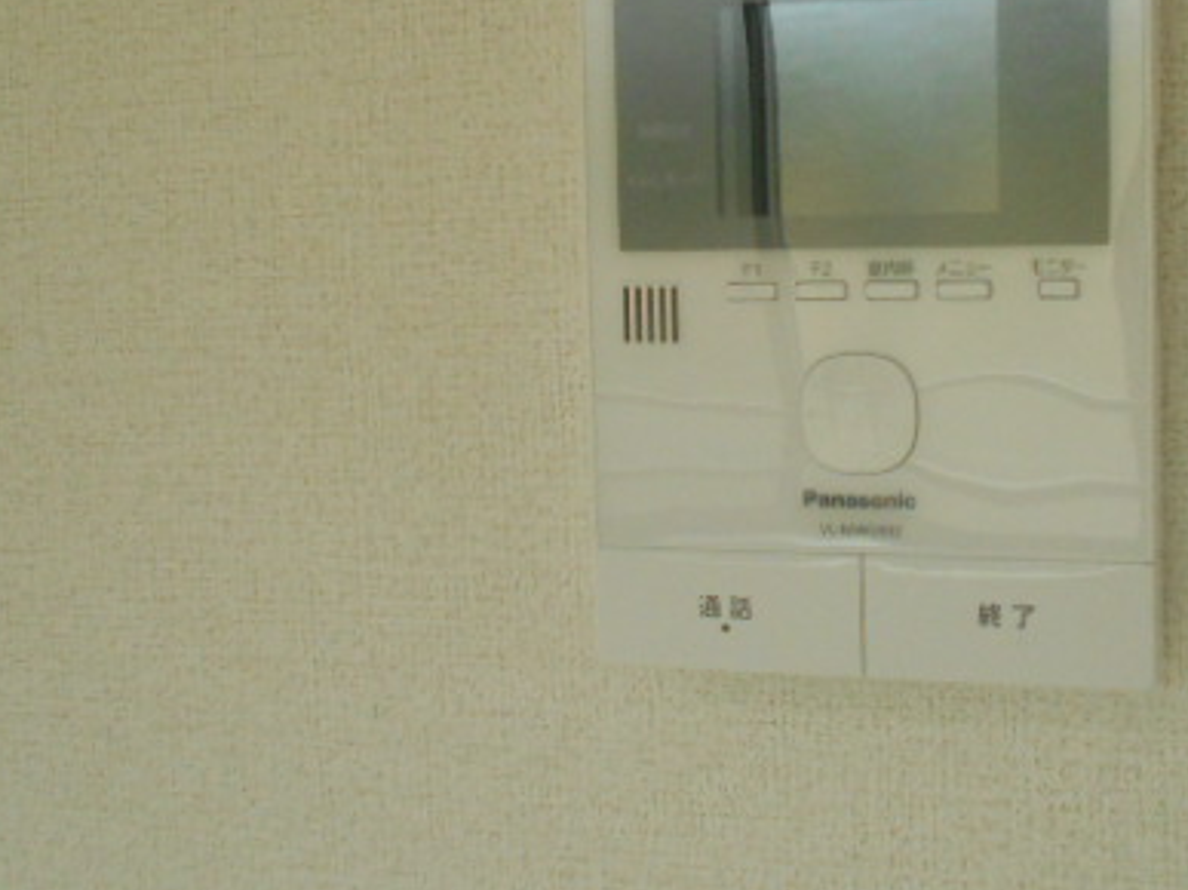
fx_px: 1475
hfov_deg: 42.9
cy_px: 325
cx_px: 844
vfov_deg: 33.4
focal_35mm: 43
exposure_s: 1/250
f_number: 3.2
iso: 400
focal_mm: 4.6
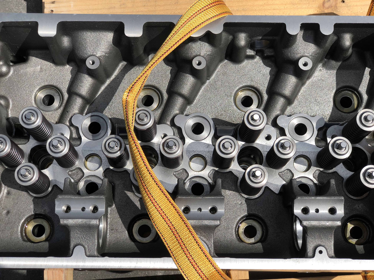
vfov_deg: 25.7
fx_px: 616
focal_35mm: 57
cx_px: 187
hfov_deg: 33.8
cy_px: 140
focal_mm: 6.6
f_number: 2.8
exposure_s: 1/883
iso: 20
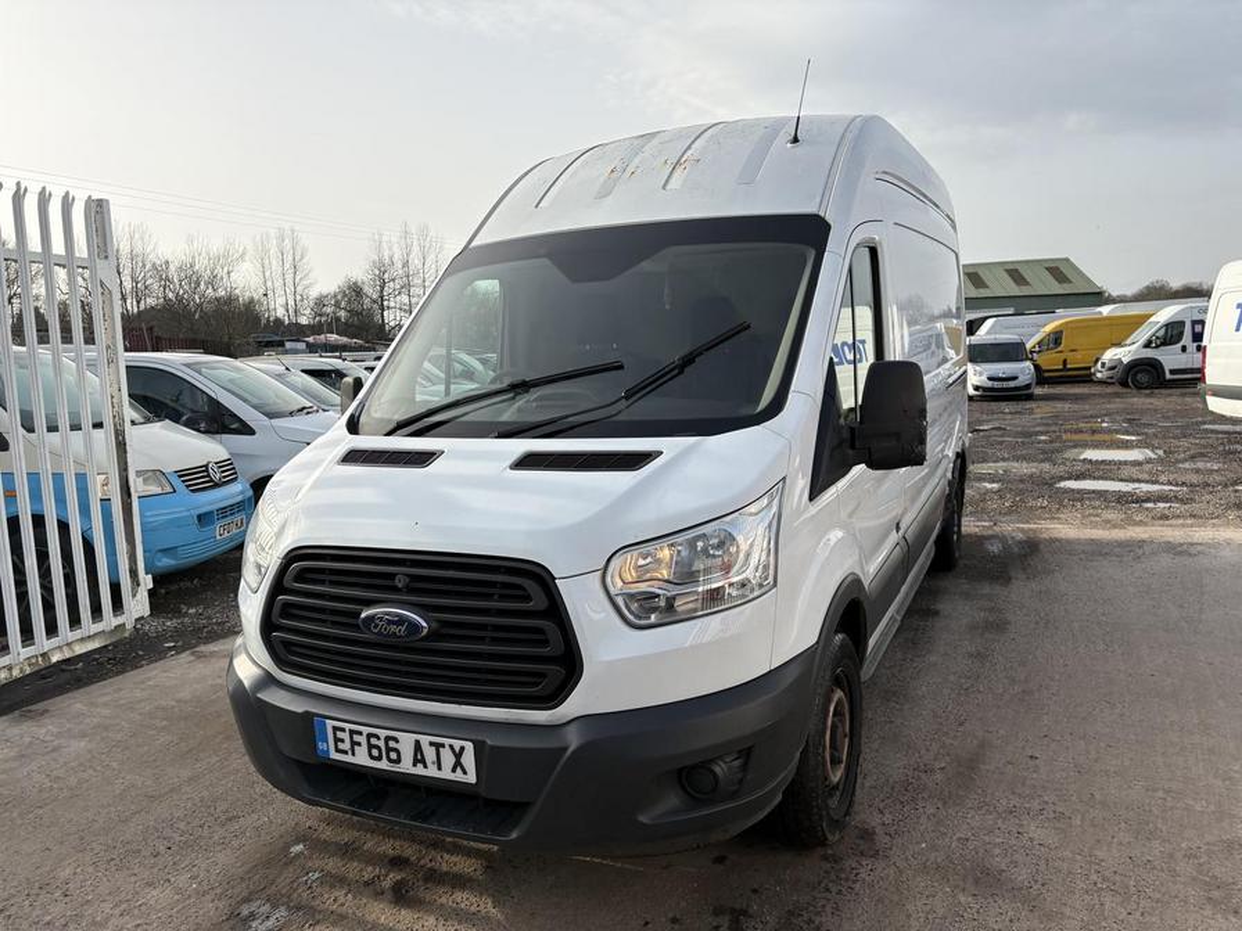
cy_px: 466
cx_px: 621
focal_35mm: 26
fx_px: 933
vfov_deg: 53.1
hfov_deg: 67.3
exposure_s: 1/2364
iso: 50
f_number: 1.6
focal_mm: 5.96
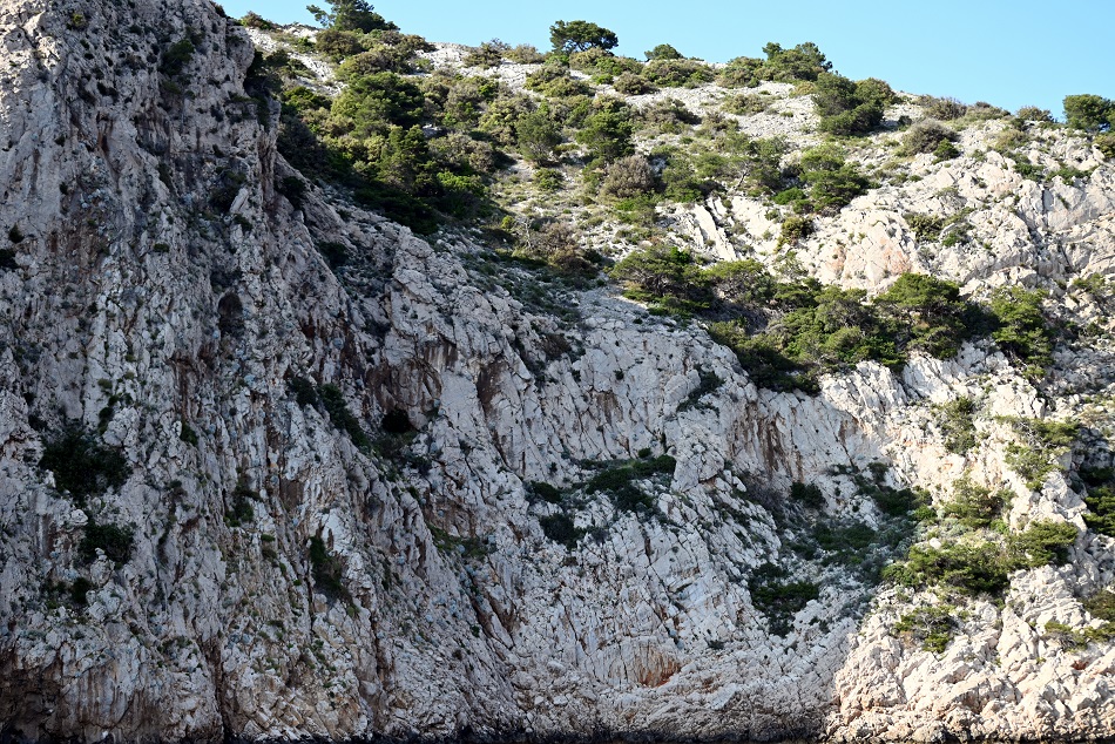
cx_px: 558
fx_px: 2169
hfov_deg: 28.8
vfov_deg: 19.5
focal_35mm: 70
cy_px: 372
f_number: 5.6
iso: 200
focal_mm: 70
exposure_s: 1/500
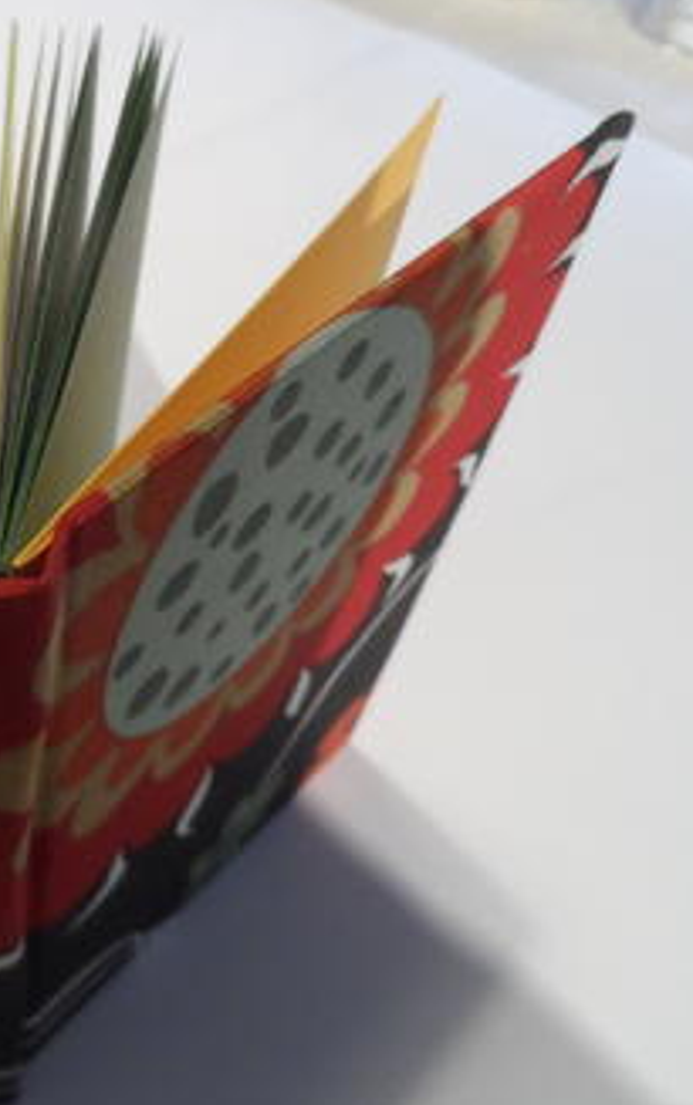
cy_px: 561
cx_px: 30
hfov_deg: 33.8
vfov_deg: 55.3
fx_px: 1055
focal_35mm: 35
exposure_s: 1/30
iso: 480
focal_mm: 4
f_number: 3.2
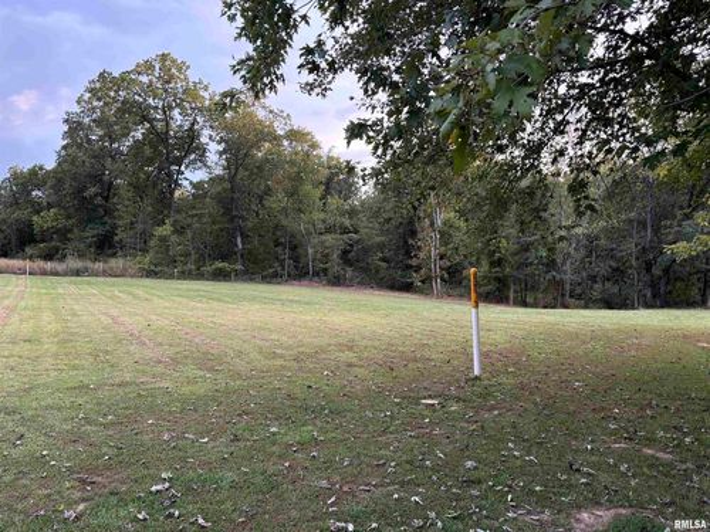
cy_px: 266
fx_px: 533
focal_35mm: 26
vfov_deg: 53.1
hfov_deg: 67.3
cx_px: 355
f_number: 1.6
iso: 100
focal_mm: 5.96
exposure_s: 1/121
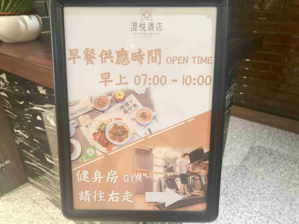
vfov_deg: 53.1
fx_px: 225
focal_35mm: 26
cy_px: 112
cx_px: 150
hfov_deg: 67.3
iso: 320
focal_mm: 5.7
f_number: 1.5
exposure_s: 1/60
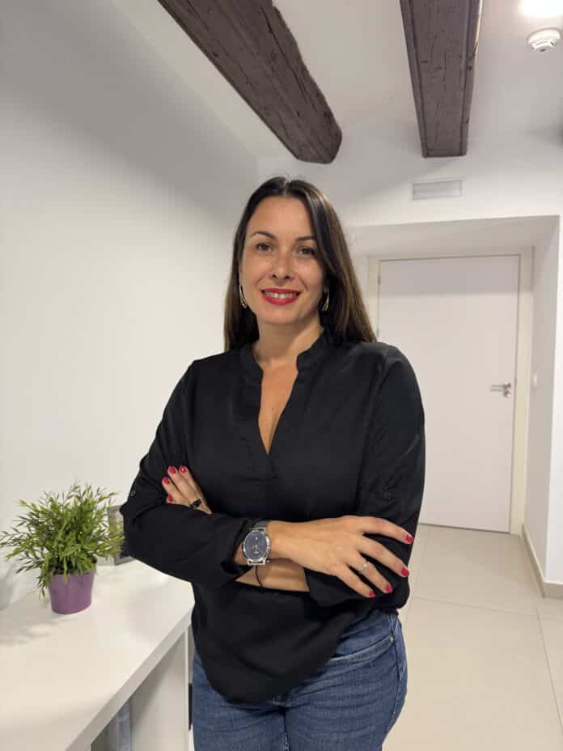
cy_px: 376
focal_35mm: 24
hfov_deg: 56.8
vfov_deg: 71.6
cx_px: 282
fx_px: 520
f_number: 1.78
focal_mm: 6.76
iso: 160
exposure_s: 1/50
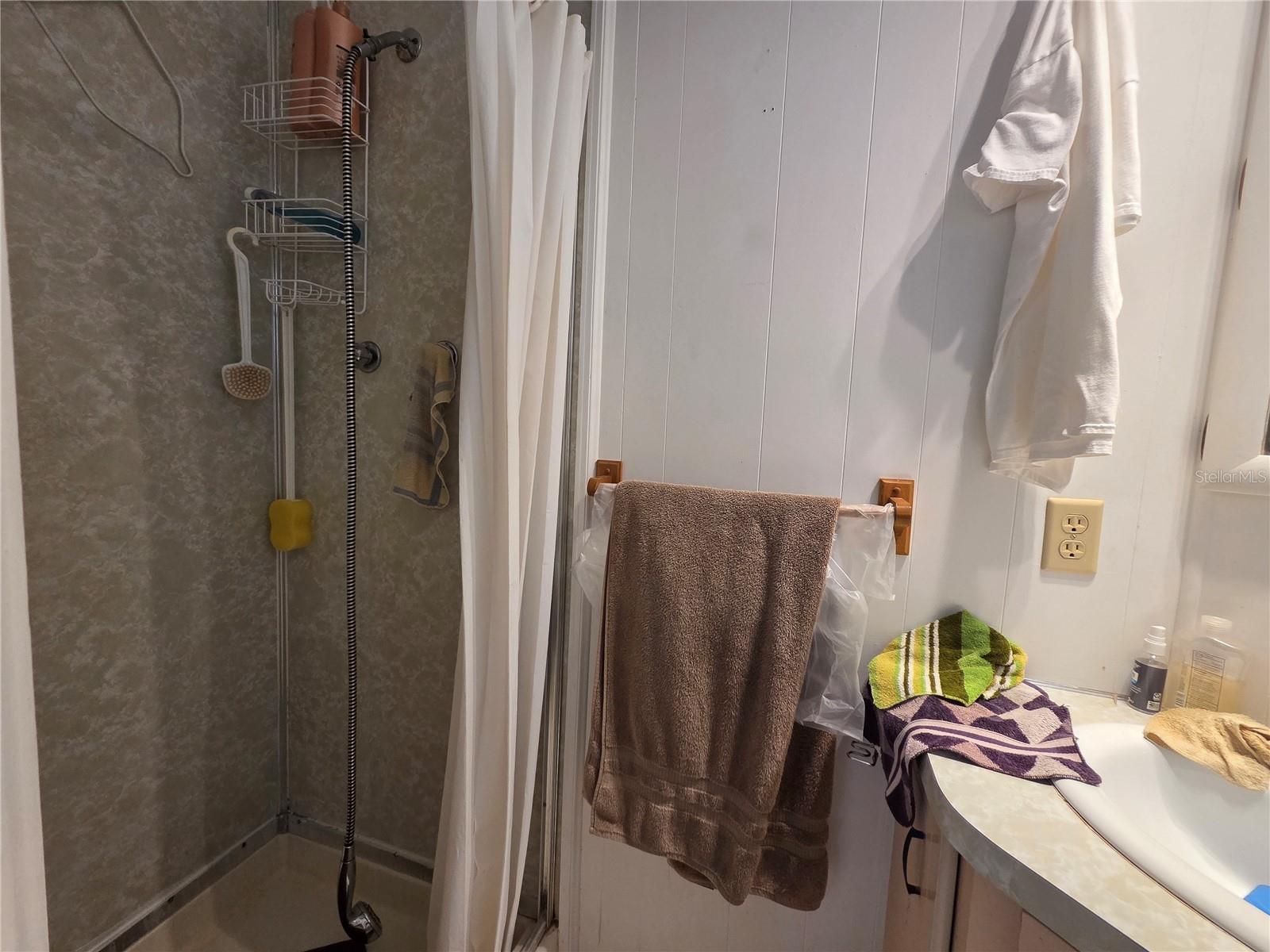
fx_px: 477
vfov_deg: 89.9
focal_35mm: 13
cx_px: 635
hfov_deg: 106.2
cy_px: 476
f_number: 2.2
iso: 200
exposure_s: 1/120
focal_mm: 2.2
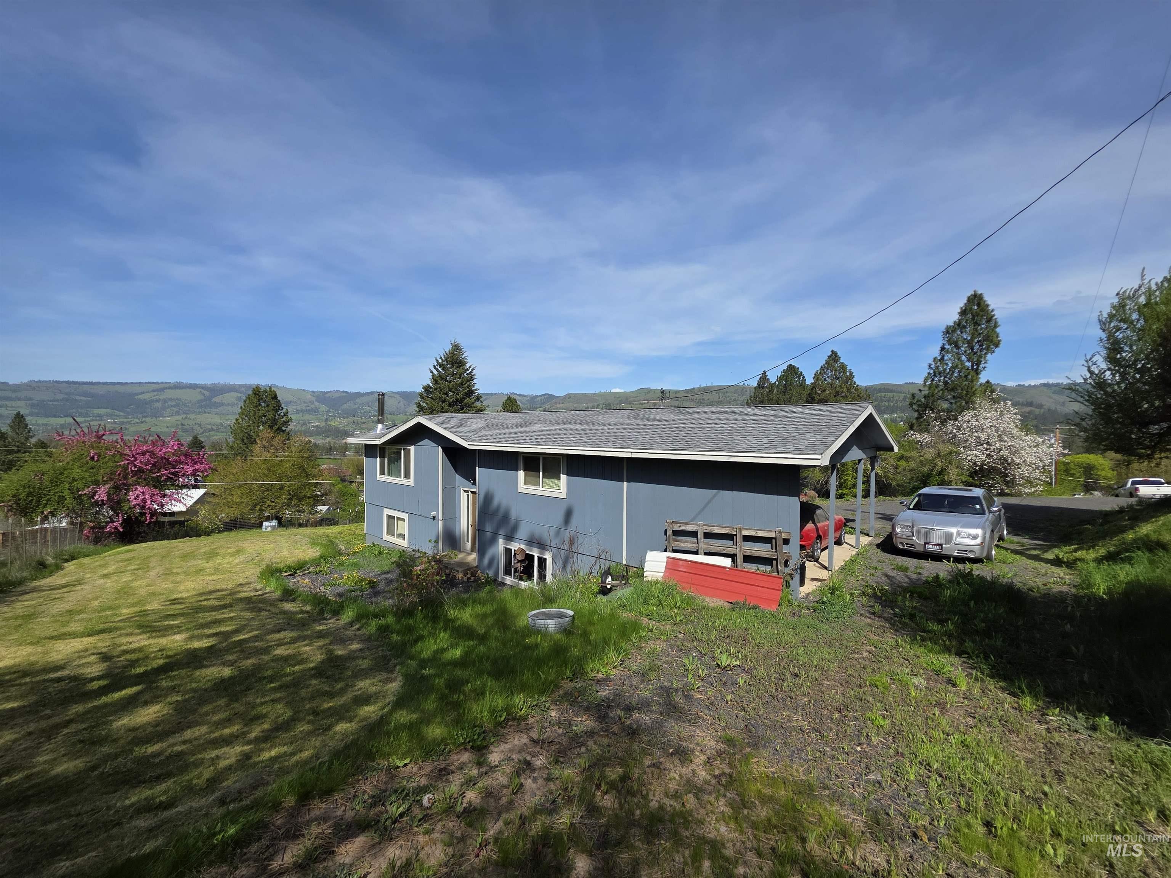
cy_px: 439
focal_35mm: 13
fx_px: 440
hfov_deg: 106.2
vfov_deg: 89.9
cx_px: 586
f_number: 1.9
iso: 40
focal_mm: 2.2
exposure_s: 1/2216
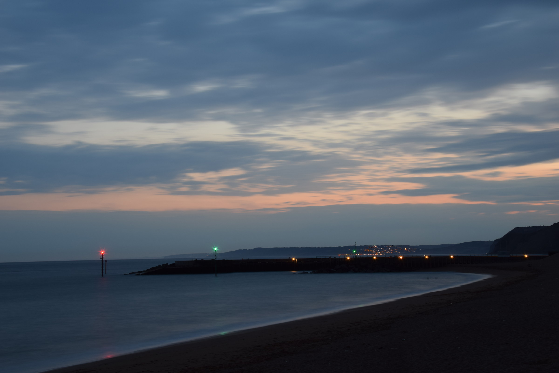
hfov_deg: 37.9
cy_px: 186
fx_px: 815
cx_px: 280
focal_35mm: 52
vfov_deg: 25.8
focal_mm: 35
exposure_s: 25
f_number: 16
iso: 100
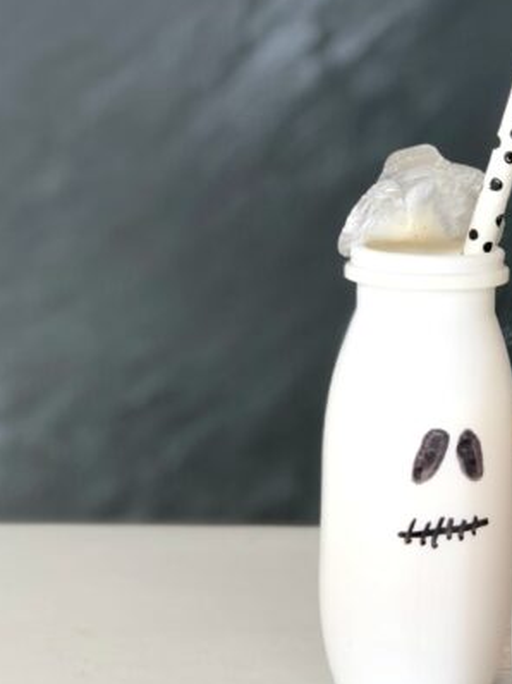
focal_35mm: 107
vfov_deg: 18.4
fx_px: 2112
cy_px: 372
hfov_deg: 13.7
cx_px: 469
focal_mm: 6.6
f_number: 2.8
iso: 32
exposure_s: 1/120
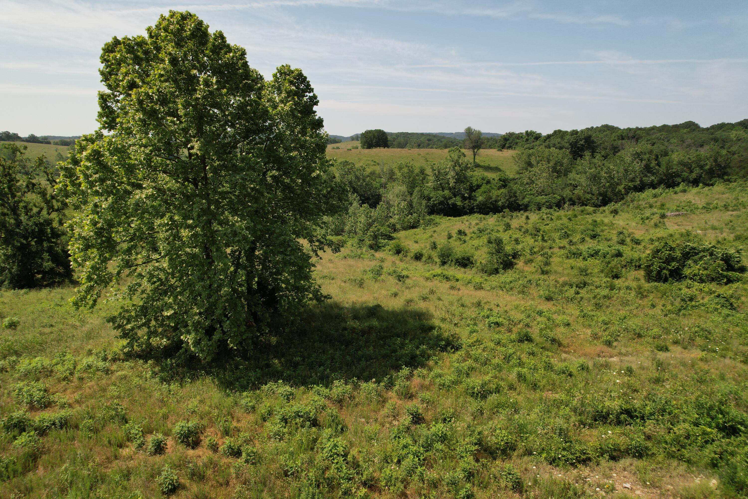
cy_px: 250
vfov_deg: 57.2
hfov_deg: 78.6
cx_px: 374
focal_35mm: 22
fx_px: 457
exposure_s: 1/250
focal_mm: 8.38
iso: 110
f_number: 2.8
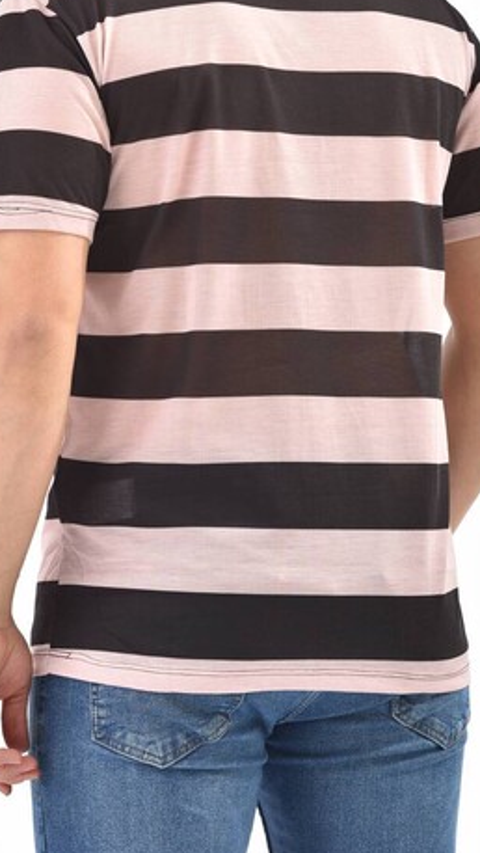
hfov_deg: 6.1
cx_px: 169
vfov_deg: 10.8
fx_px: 4498
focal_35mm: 199
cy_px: 194
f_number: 7.1
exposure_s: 1/160
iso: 100
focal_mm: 116
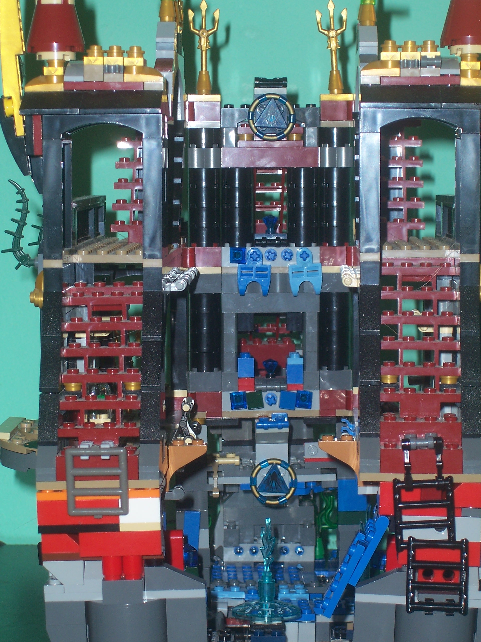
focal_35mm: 102
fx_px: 1890
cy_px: 321
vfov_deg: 19.3
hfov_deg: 14.5
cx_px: 240
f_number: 4.6
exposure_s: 1/90
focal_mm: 16.8
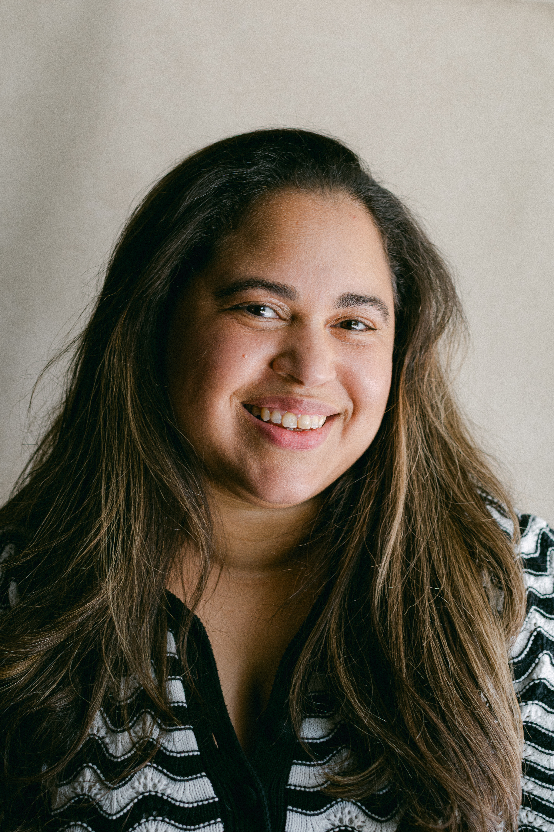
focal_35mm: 52
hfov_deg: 26.0
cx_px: 277
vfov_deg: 38.2
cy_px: 416
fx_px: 1200
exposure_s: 1/50
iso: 160
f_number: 4
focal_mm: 35
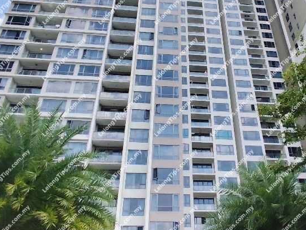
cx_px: 222
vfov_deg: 38.2
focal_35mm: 37
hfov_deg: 48.5
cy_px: 73
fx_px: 327
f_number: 2.2
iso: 50
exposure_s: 1/1530
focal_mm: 1.65
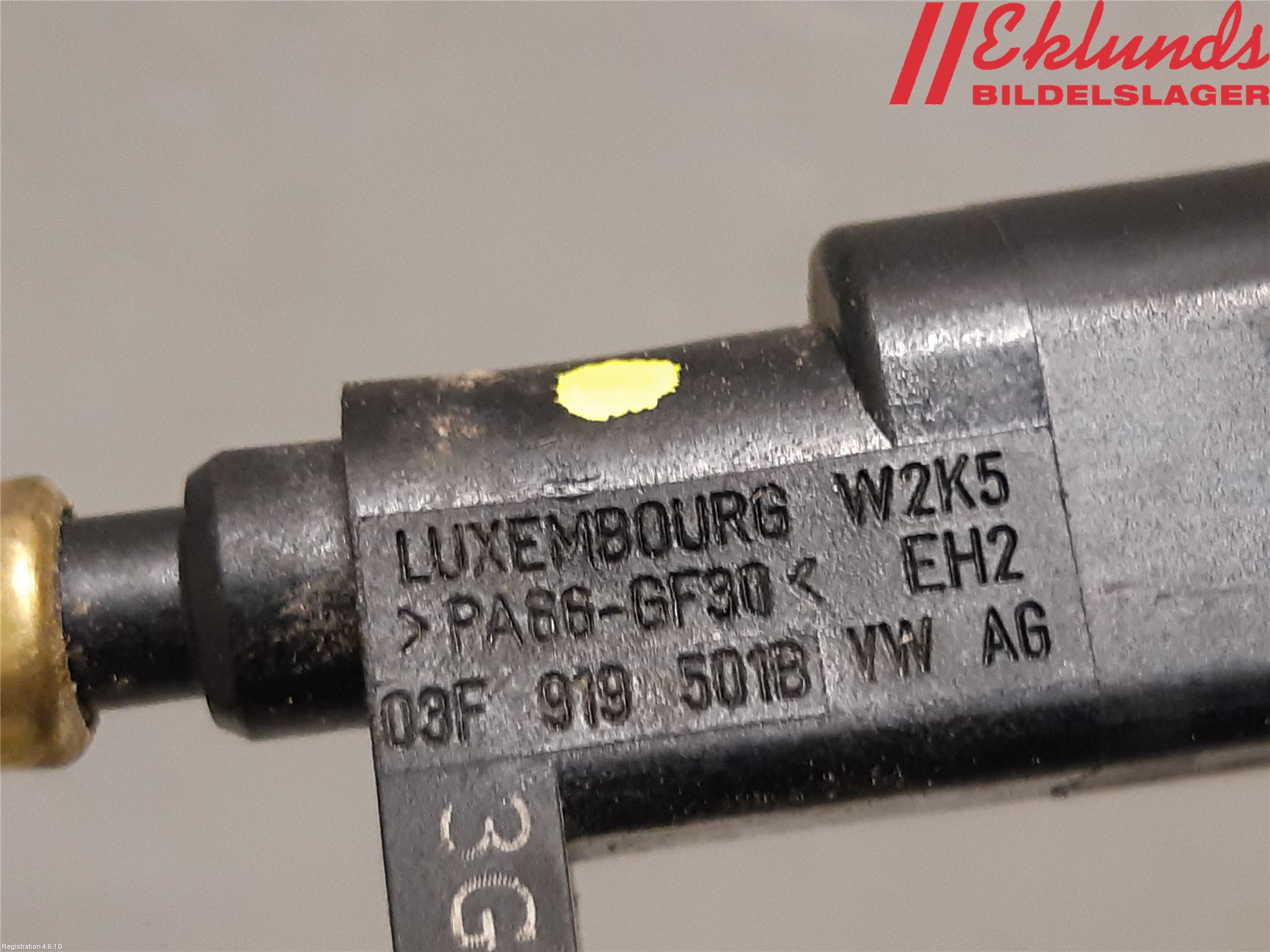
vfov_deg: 53.1
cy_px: 476
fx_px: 954
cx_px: 635
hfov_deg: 67.3
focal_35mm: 26
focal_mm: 3.93
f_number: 1.7
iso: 200
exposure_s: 1/33
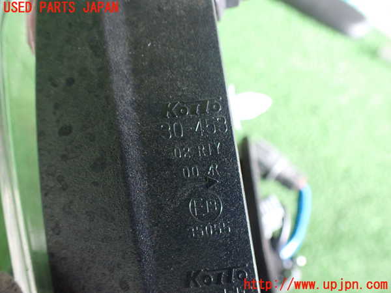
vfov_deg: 46.8
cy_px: 146
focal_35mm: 30
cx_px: 196
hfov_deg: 60.0
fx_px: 339
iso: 1000
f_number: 2.3
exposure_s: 1/30
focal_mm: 5.4
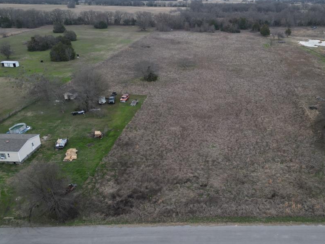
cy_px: 116
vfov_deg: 45.4
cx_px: 206
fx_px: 291
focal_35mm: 31
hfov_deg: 57.5
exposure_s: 1/400
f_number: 1.7
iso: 200
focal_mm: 6.72
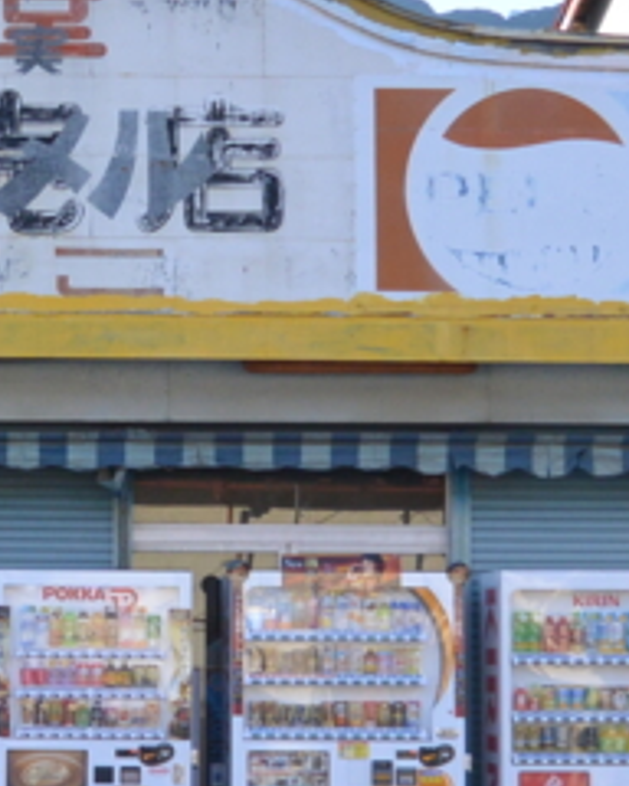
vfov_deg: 17.6
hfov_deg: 13.8
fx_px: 2536
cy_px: 396
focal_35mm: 109
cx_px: -56
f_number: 5.6
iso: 160
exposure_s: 1/200
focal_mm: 11.5
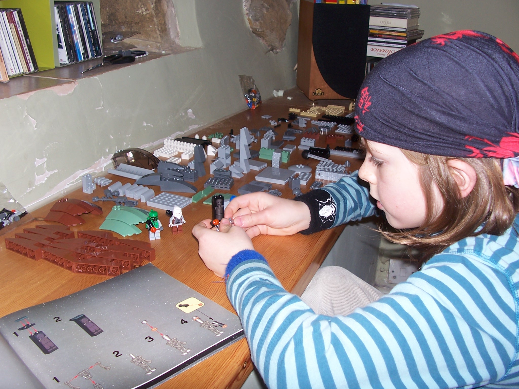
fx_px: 525
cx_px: 260
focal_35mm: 35
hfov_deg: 52.6
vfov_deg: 40.7
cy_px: 194
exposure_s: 1/60
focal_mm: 6
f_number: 2.8
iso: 80
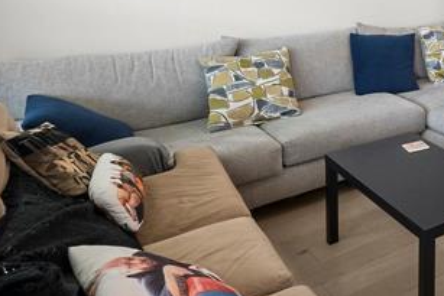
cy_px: -35
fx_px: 494
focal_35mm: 40
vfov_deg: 29.8
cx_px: 535
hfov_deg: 36.9
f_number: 11
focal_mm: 12
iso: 1600
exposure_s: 1/30
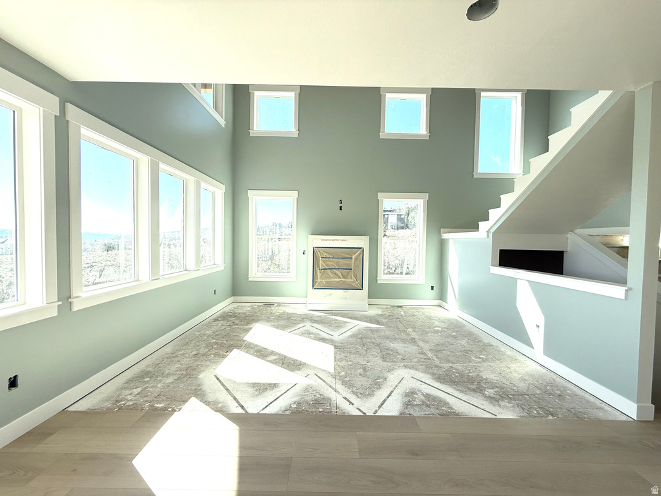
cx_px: 330
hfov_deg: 102.1
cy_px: 248
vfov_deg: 85.7
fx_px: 267
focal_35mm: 14
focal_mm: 2.22
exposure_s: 1/355
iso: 64
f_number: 2.2
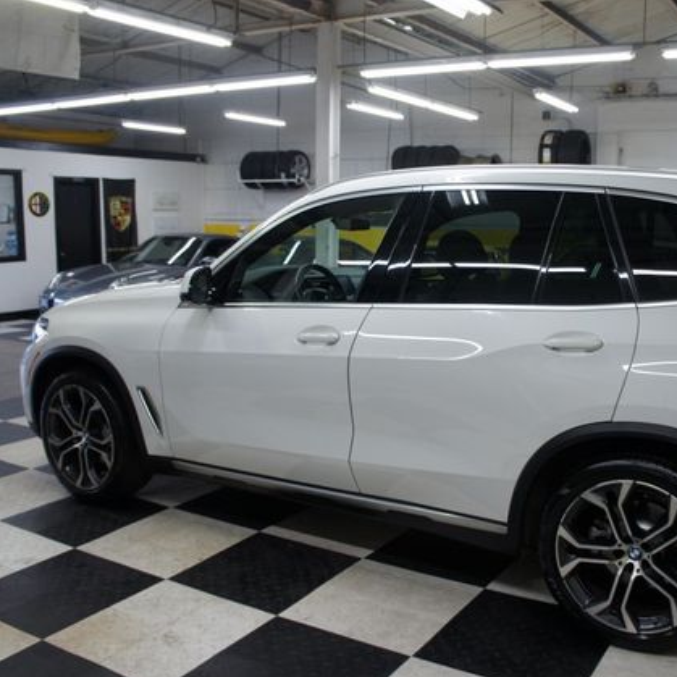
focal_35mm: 35
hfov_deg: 46.3
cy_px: 341
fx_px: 774
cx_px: 462
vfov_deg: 47.2
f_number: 4
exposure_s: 1/30
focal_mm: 18
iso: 200
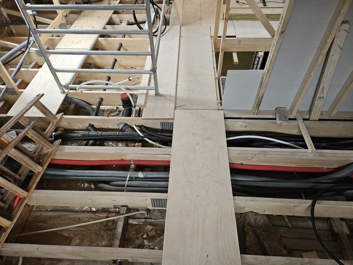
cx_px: 176
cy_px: 132
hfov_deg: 73.9
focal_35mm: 23
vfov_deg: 58.9
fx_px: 235
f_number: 1.8
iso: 400
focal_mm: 5.4
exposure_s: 1/100
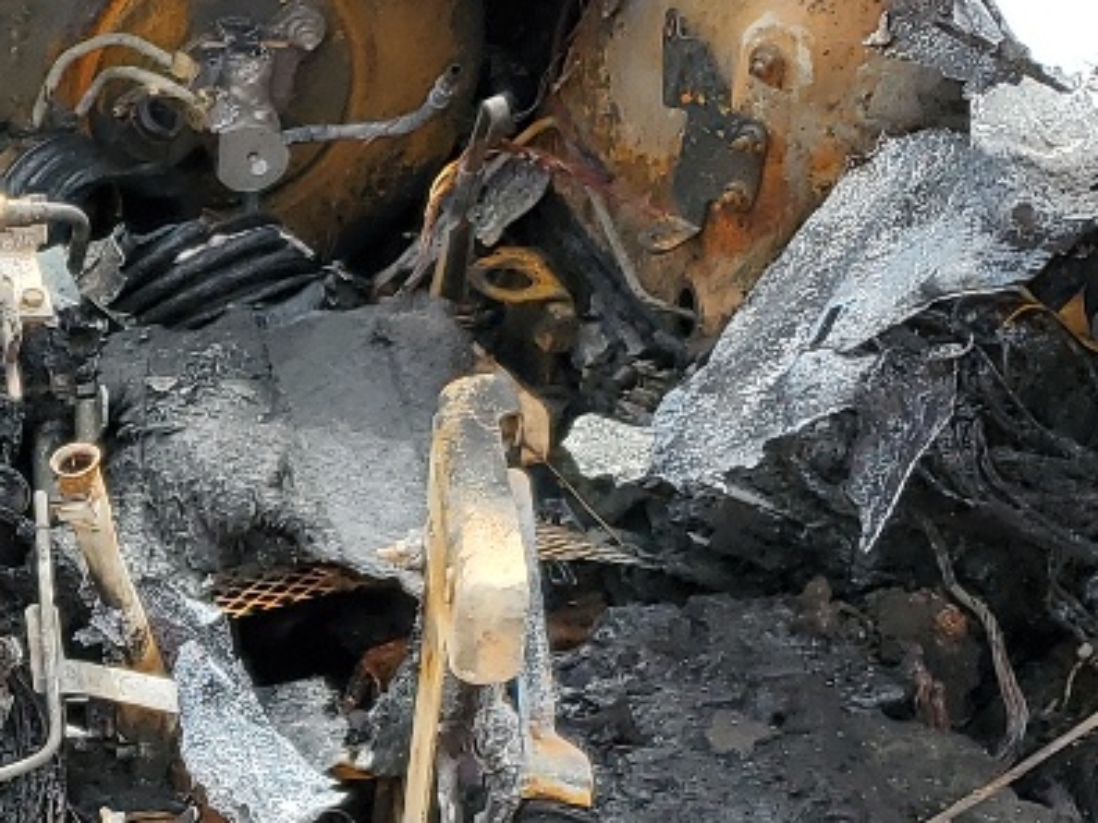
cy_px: 784
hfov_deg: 17.9
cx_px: -191
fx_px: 3331
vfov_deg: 13.9
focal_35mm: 105
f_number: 1.5
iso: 50
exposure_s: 1/1111
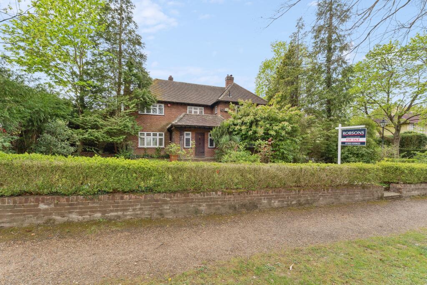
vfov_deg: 81.2
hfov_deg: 104.2
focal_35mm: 14
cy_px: 142
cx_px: 214
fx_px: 166
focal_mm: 14
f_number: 8
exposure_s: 1/60
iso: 320
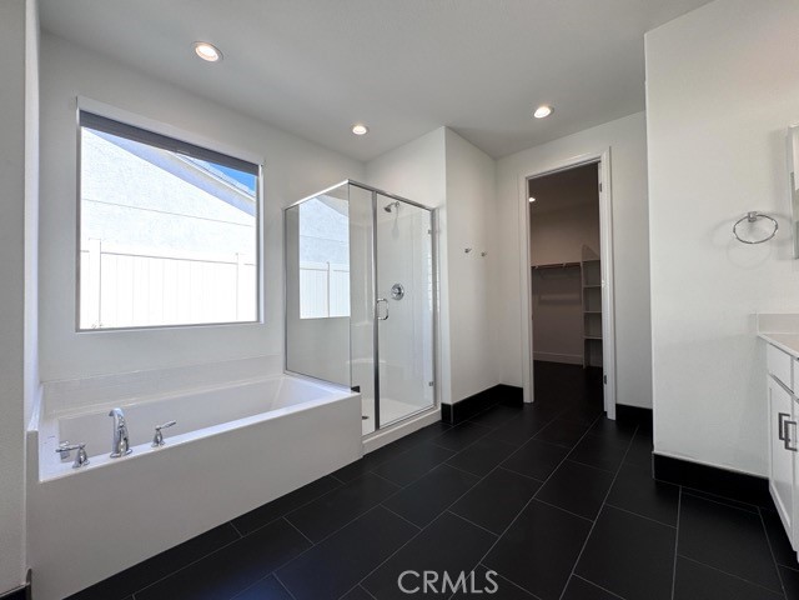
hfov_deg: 102.1
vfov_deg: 85.7
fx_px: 323
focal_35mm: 14
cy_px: 300
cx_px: 400
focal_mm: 2.22
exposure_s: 1/179
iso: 40
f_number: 2.2
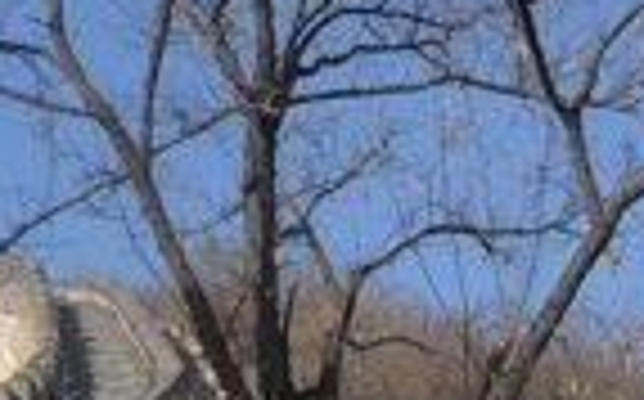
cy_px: 76
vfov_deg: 11.4
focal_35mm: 114
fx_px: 1998
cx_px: 41
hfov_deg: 18.0
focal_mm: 6.3
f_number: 8.4
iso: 100
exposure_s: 1/180
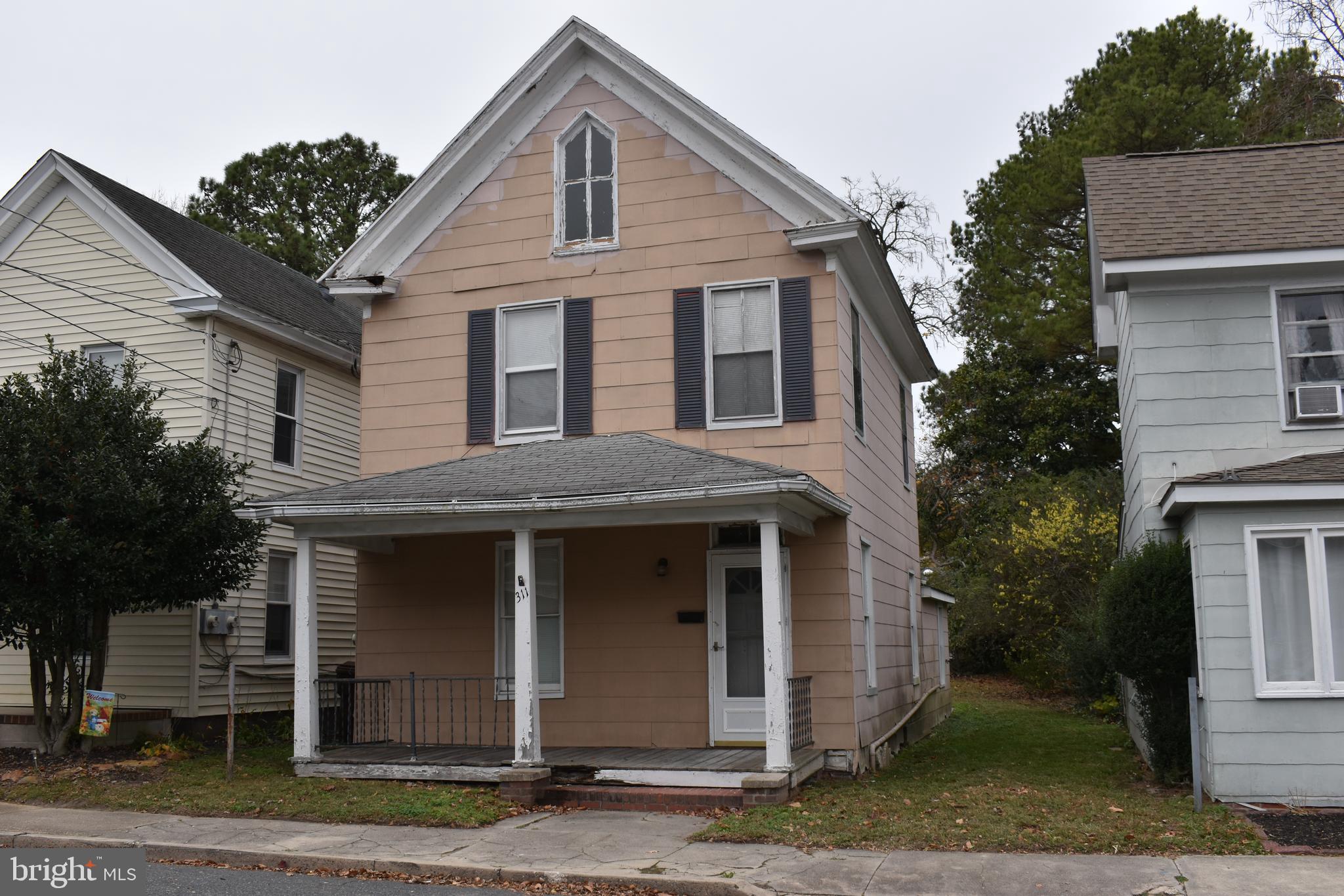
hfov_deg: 57.2
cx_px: 672
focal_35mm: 33
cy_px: 448
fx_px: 1232
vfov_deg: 40.0
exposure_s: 1/250
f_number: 8
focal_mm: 22
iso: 200
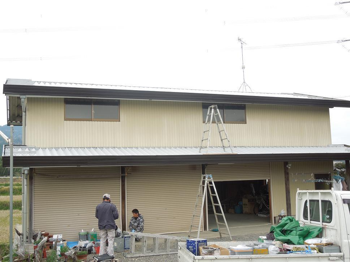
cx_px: 175
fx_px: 394
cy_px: 131
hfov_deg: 47.9
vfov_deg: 36.8
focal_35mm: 39
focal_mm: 7
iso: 100
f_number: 3.8
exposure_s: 1/200
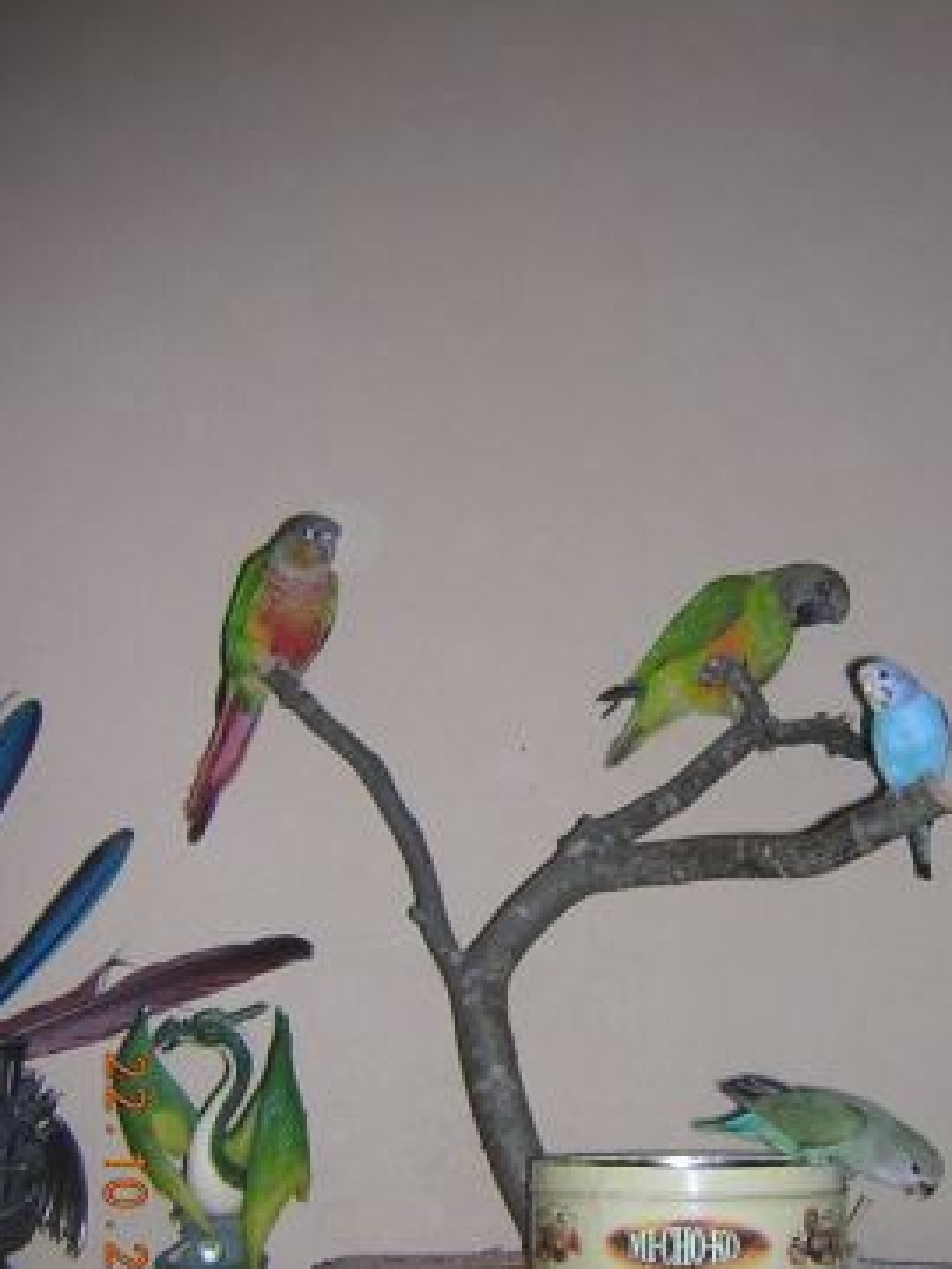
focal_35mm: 48
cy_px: 807
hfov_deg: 30.1
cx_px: 628
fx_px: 1760
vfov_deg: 39.3
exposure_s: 1/60.1
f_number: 2.6
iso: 100
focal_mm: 4.7
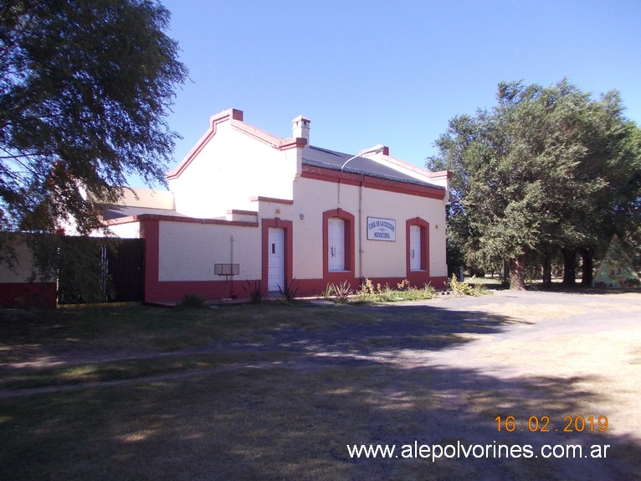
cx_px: 320
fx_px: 518
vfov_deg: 49.7
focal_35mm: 28
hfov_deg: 63.5
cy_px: 240
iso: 80
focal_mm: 4
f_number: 5.4
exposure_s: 1/160
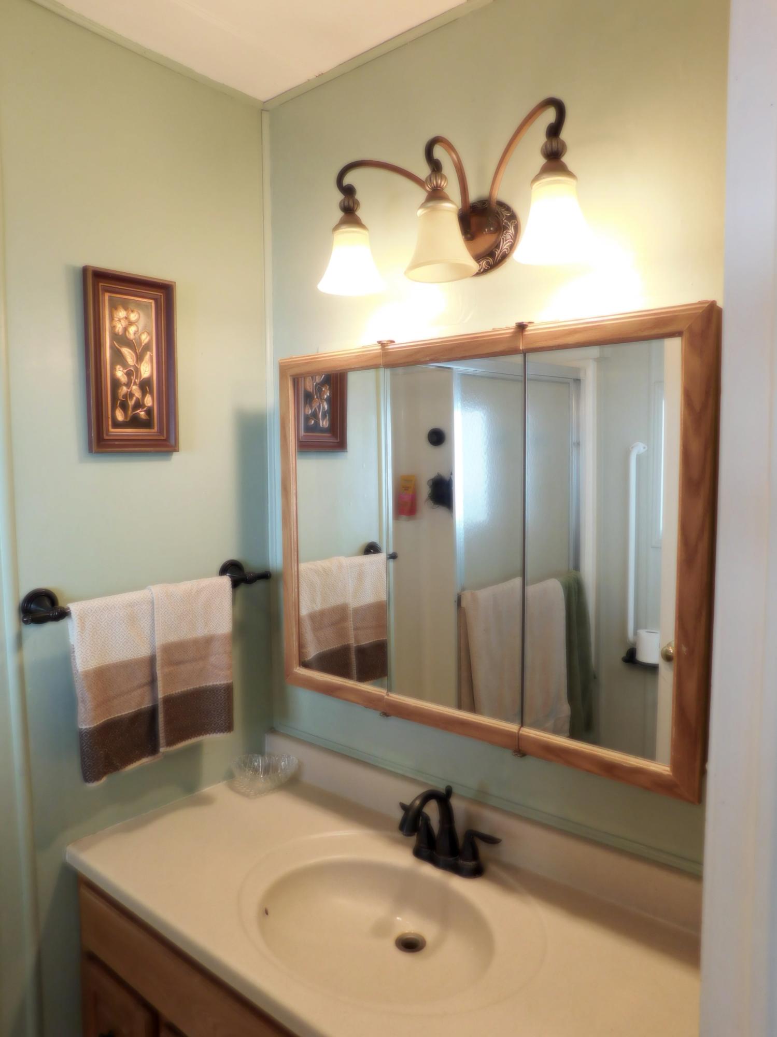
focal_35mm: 24
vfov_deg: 71.6
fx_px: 719
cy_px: 518
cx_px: 388
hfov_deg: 56.8
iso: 125
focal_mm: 4.1
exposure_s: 1/30
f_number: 3
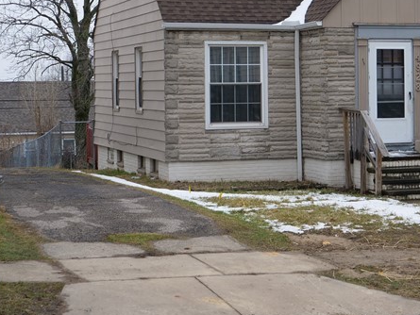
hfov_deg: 21.0
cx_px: 353
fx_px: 1117
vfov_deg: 16.0
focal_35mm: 92
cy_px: 93
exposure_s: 1/125
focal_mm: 20
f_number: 3.3
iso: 200
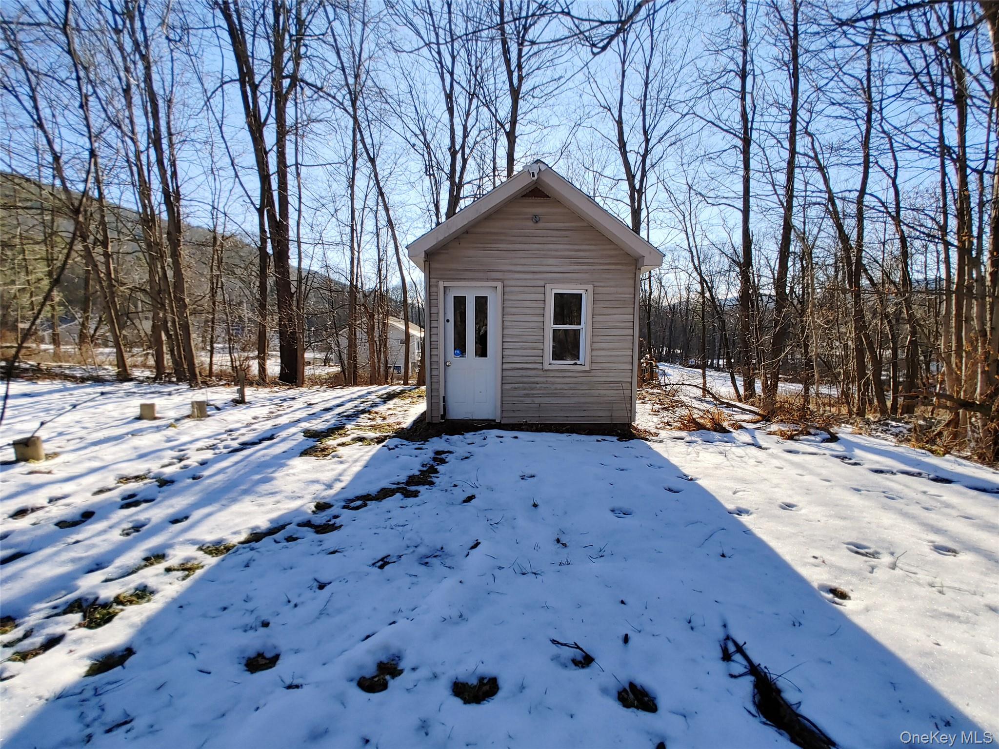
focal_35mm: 15
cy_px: 374
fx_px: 433
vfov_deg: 81.7
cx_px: 500
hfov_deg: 98.2
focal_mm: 1.78
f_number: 1.9
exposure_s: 1/760
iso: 50
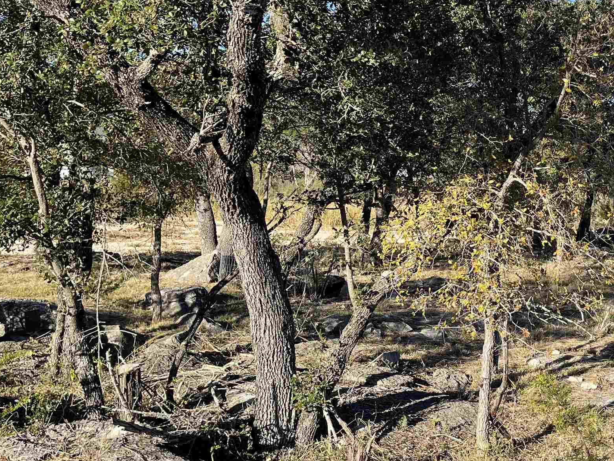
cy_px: 155
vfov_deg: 29.5
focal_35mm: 49
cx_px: 540
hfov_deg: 36.7
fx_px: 869
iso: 32
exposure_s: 1/1739
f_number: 1.6
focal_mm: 5.1
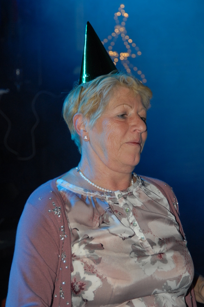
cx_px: 102
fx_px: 965
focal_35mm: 114
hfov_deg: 12.1
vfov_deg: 18.0
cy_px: 153
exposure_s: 1/60
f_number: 5.6
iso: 400
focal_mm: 75
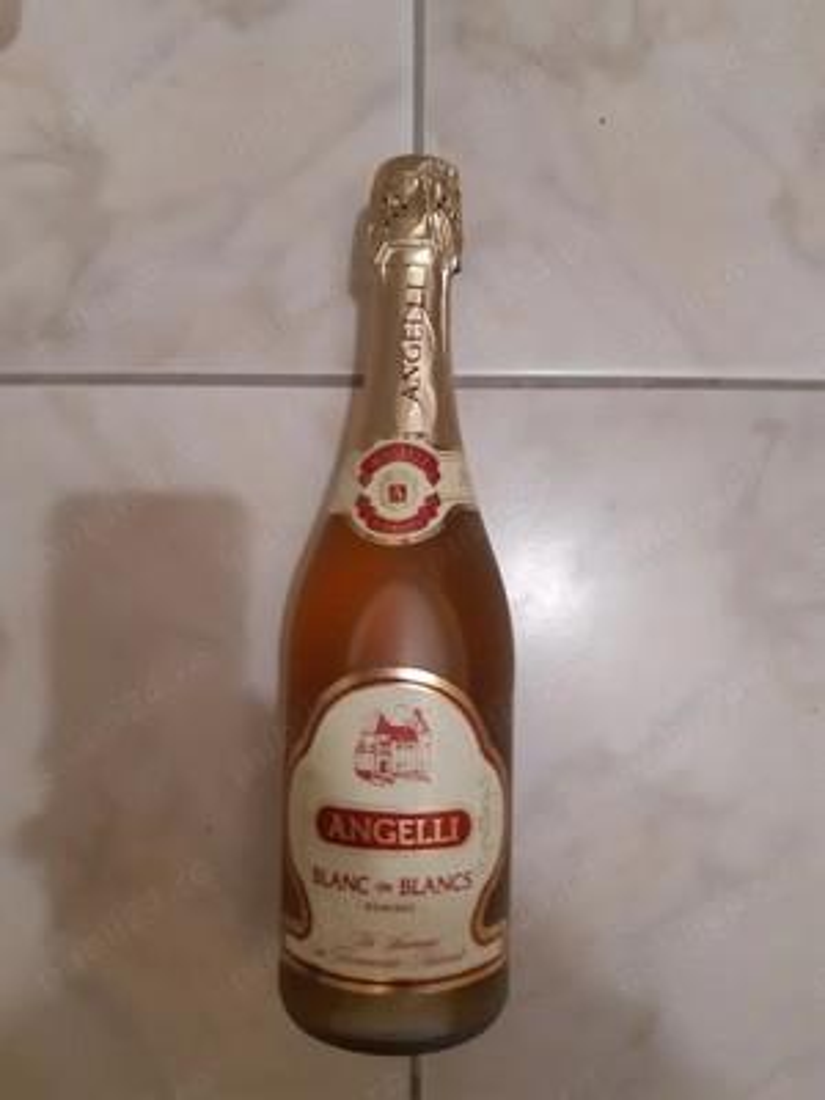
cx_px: 412
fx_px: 826
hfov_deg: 53.1
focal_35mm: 26
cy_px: 550
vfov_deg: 67.3
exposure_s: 1/25
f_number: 1.7
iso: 250
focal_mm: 3.92
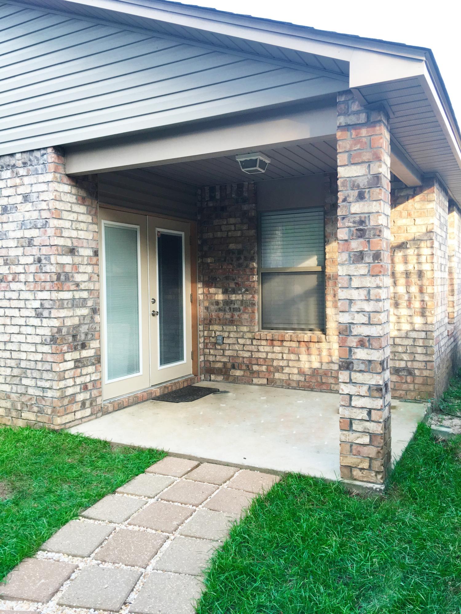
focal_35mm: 29
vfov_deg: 61.7
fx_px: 515
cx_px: 230
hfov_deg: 48.2
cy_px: 307
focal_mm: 4.15
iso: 40
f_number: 2.2
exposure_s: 1/120
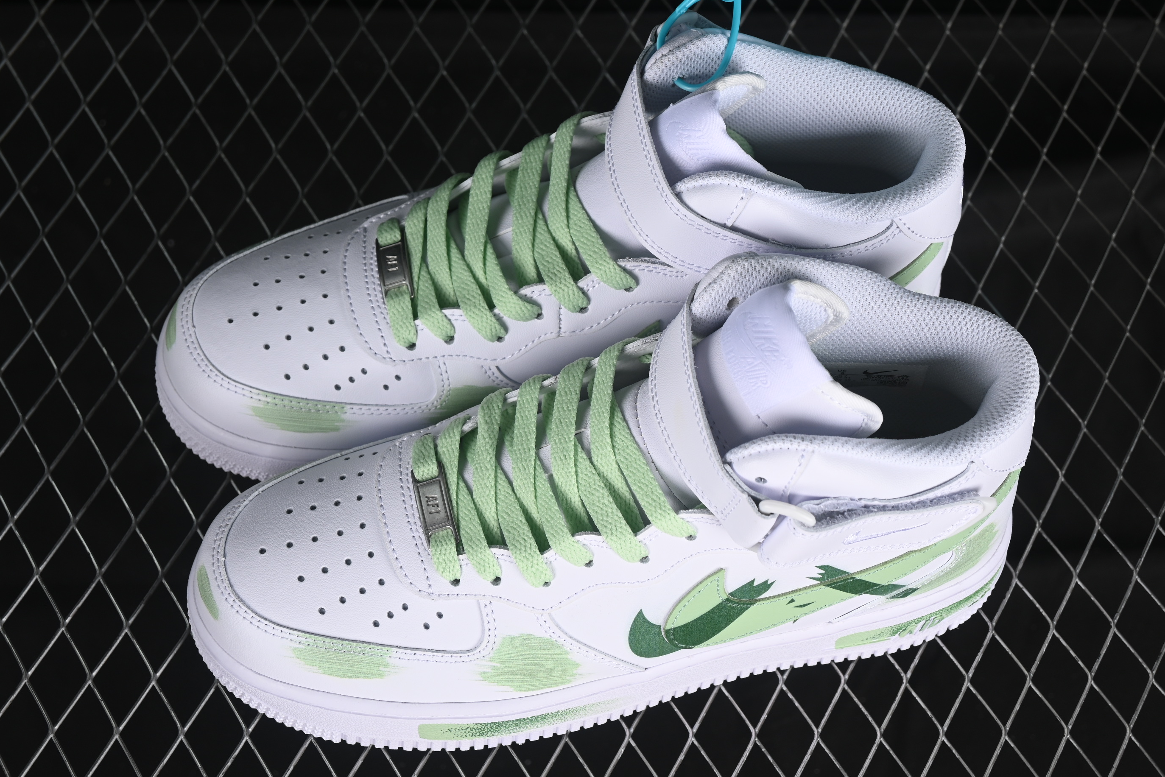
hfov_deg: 26.6
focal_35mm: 76
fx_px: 2460
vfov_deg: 18.0
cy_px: 385
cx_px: 590
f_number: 7.1
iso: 160
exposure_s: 1/80
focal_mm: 50
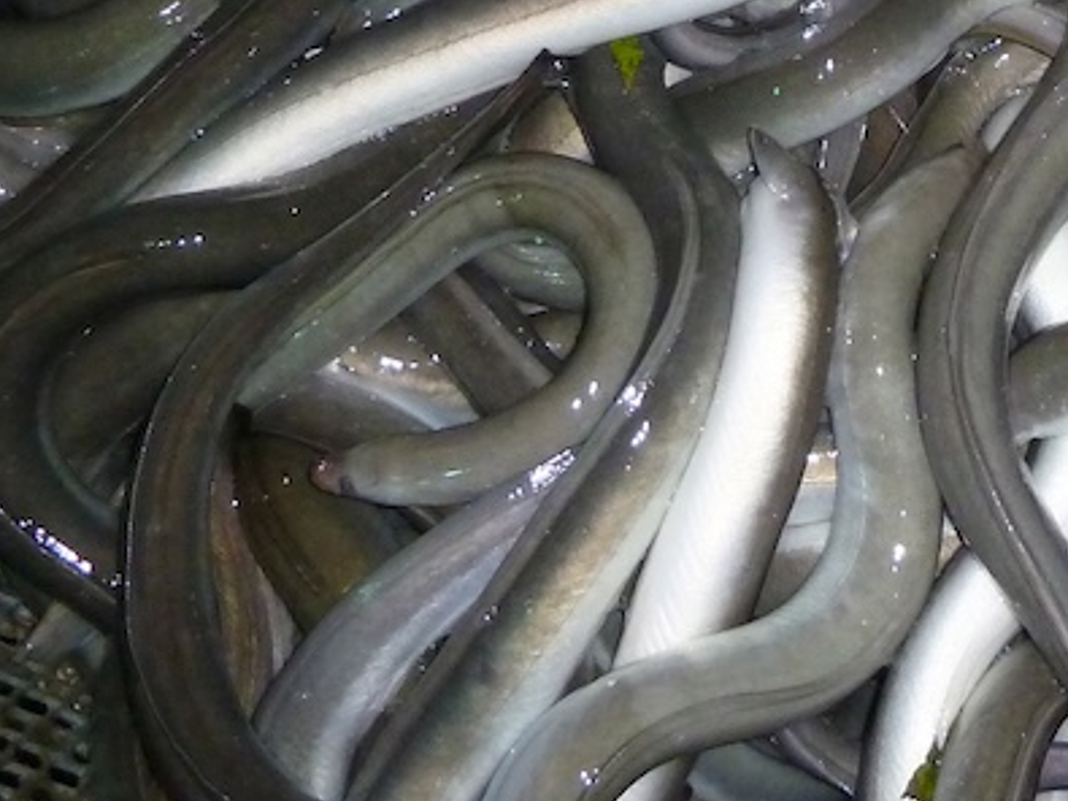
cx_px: 1228
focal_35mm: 76
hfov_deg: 23.7
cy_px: -106
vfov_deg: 18.6
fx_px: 2344
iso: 320
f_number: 3.3
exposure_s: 1/30
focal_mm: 4.1
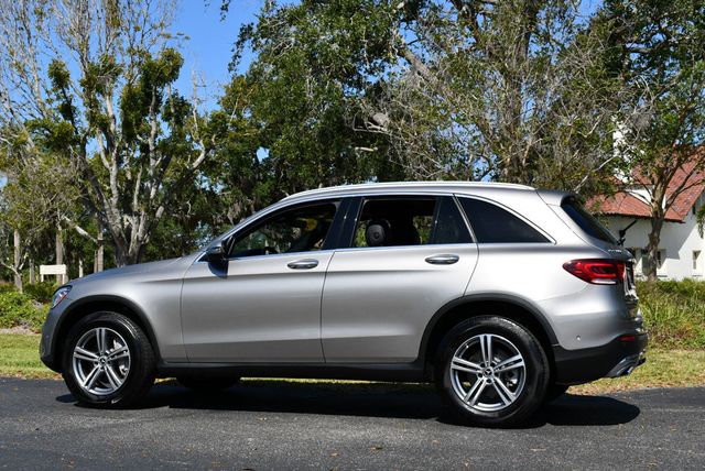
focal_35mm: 52
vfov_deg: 26.0
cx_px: 352
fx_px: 1019
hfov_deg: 38.2
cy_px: 236
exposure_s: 1/320
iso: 100
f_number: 9
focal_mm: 26
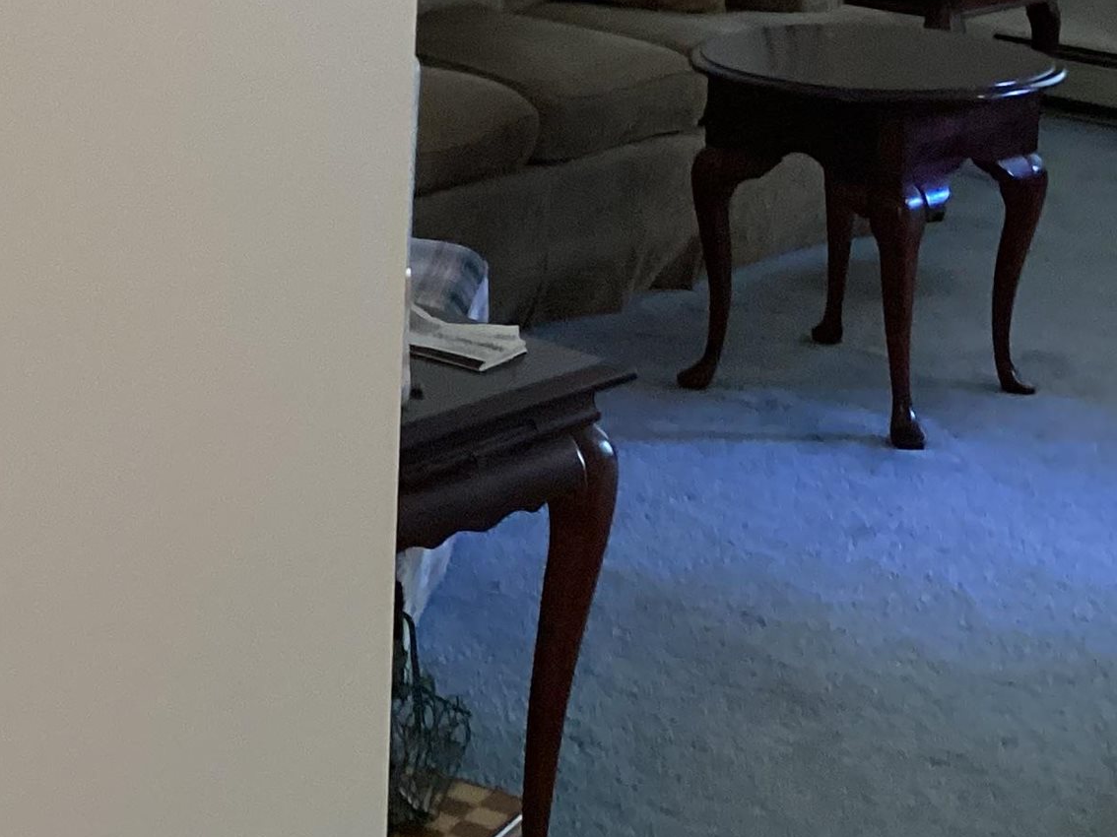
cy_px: -103
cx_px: 93
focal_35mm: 84
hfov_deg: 22.7
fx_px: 2710
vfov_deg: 17.0
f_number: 2.4
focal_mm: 3.3
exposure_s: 1/40
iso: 250
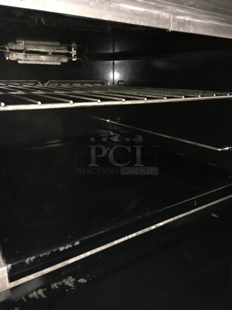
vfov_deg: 61.7
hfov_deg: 48.2
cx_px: 116
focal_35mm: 29
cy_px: 155
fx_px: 259
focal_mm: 4.15
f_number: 2.2
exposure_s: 1/16
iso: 250
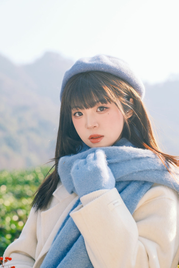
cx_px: 90
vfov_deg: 27.0
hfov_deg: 18.2
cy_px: 134
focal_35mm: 75
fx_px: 559
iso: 640
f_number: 2.8
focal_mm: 50
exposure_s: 1/1250
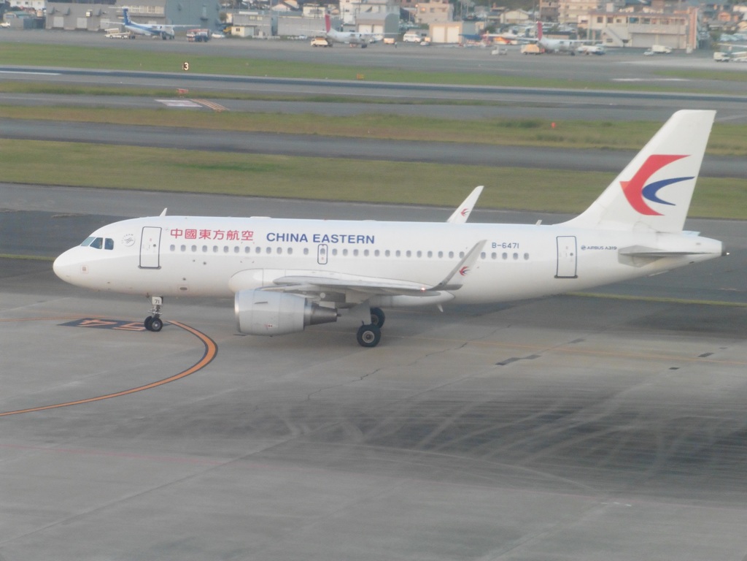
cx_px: 374
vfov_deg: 9.6
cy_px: 280
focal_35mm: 154
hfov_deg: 12.8
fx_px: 3323
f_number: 5.4
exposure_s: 1/60
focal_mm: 27.6
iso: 400
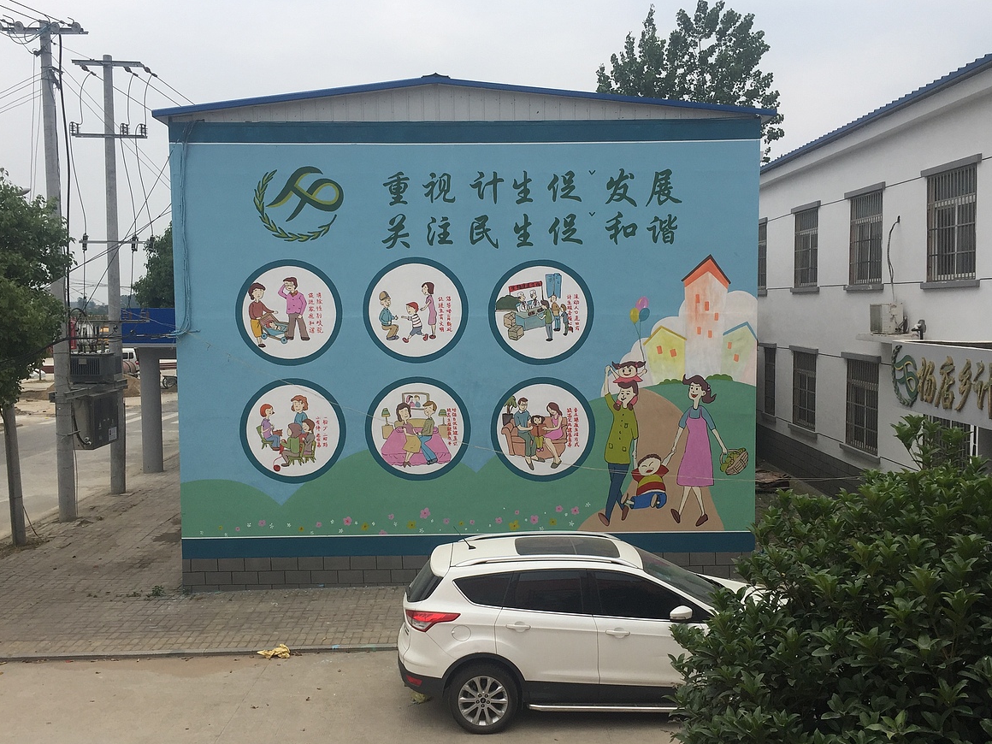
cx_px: 488
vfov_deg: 44.2
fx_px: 917
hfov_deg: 56.8
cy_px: 368
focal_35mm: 32
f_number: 2.2
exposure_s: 1/1041
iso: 32
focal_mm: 4.15
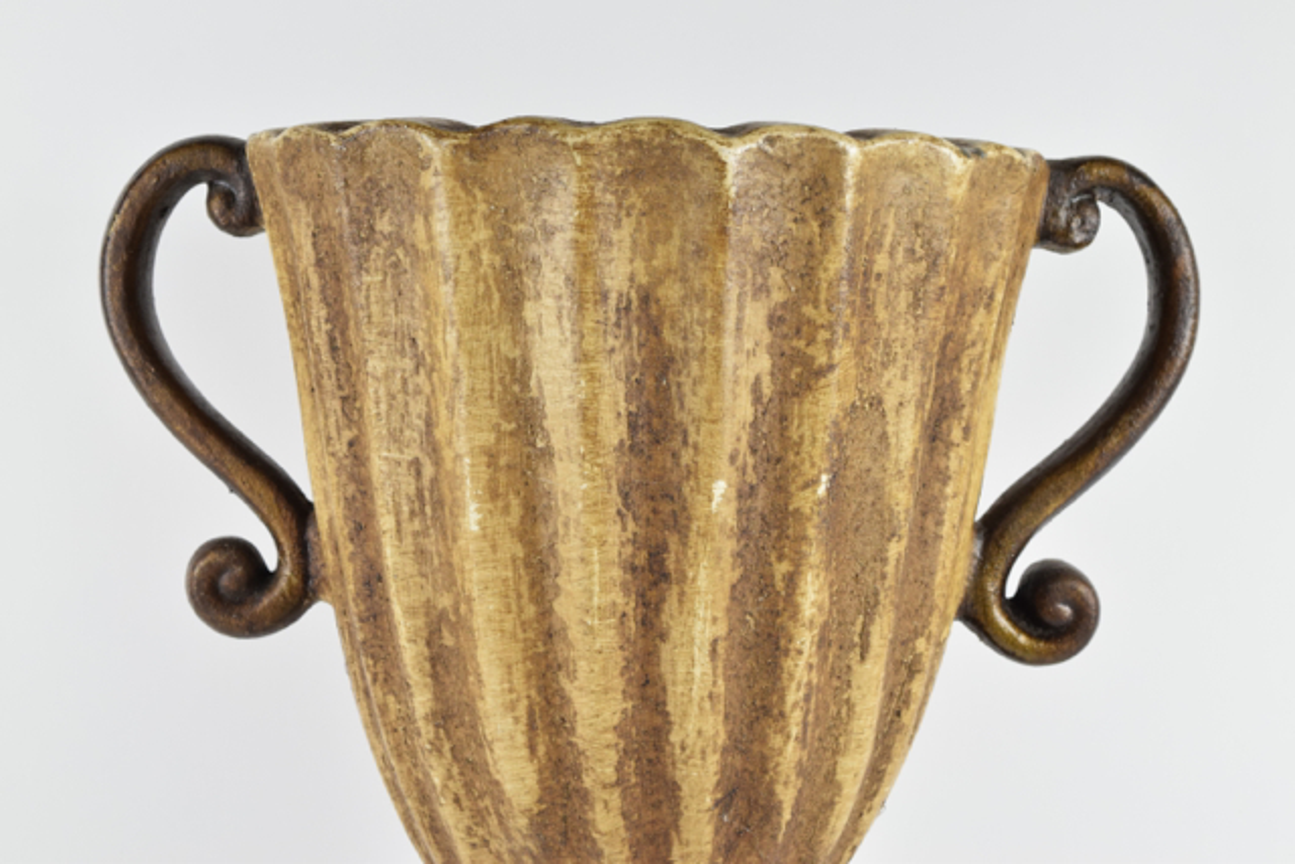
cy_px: 432
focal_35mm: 72
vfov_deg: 18.9
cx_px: 648
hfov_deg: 28.1
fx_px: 2590
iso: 800
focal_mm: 48
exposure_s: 1/125
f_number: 10
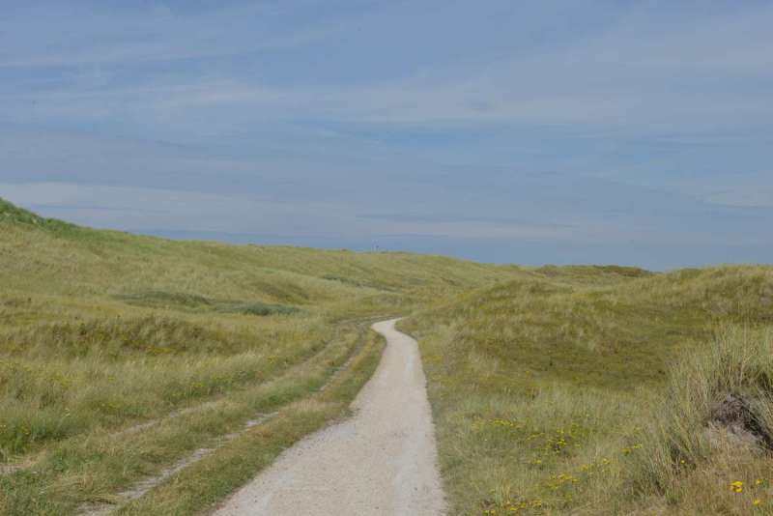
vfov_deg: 26.0
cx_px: 386
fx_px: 1117
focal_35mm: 52
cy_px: 258
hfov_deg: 38.2
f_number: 18
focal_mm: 52
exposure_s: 1/125
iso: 125
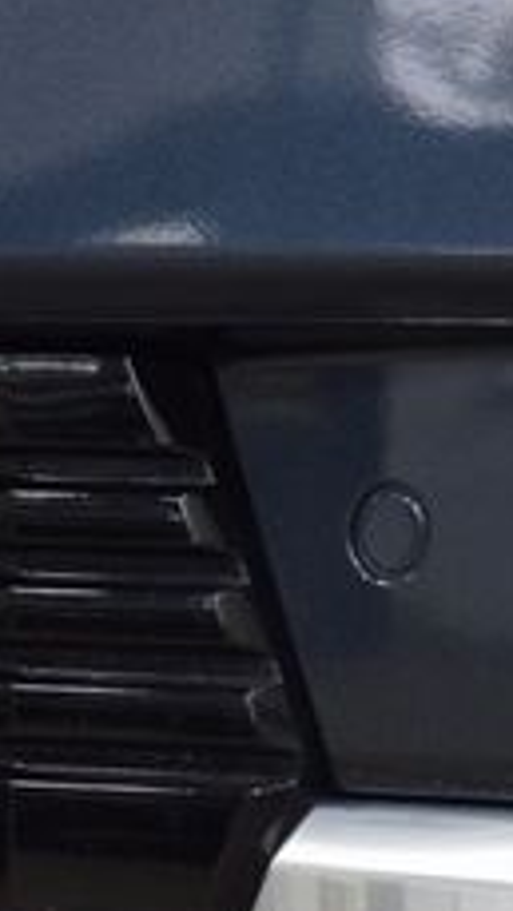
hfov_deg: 3.9
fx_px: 7440
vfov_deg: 7.0
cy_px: 802
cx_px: -227
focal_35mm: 308
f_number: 7.1
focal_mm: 70
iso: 1100
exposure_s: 1/30
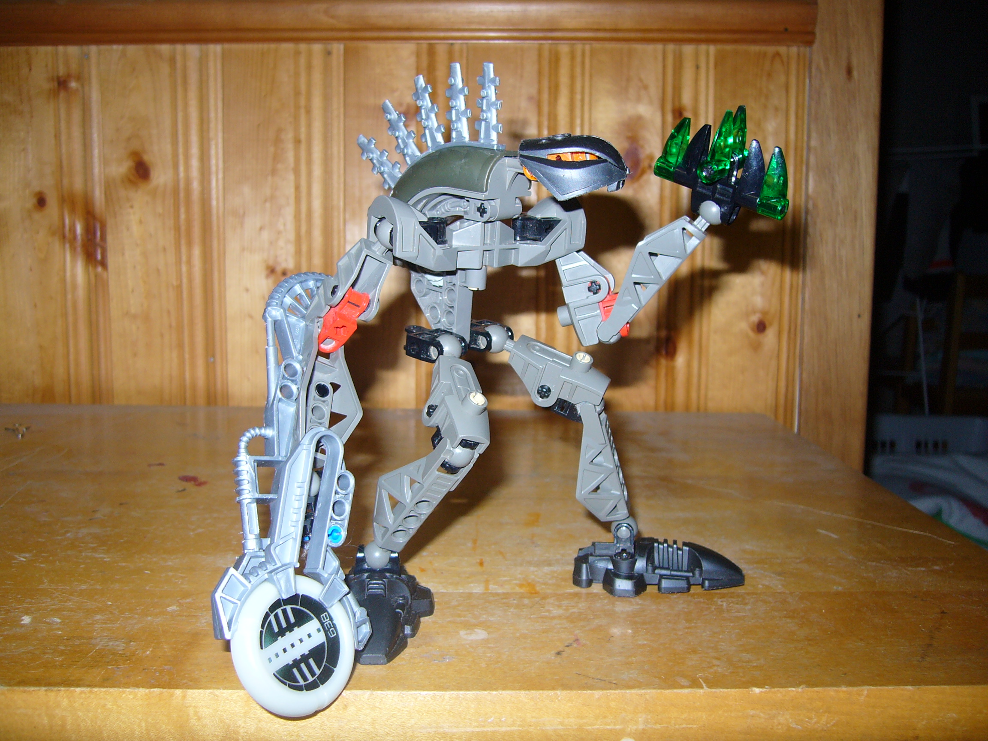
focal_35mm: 35
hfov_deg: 52.6
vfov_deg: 40.7
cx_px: 494
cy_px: 370
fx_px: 999
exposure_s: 1/60
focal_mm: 5.8
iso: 100
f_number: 2.8
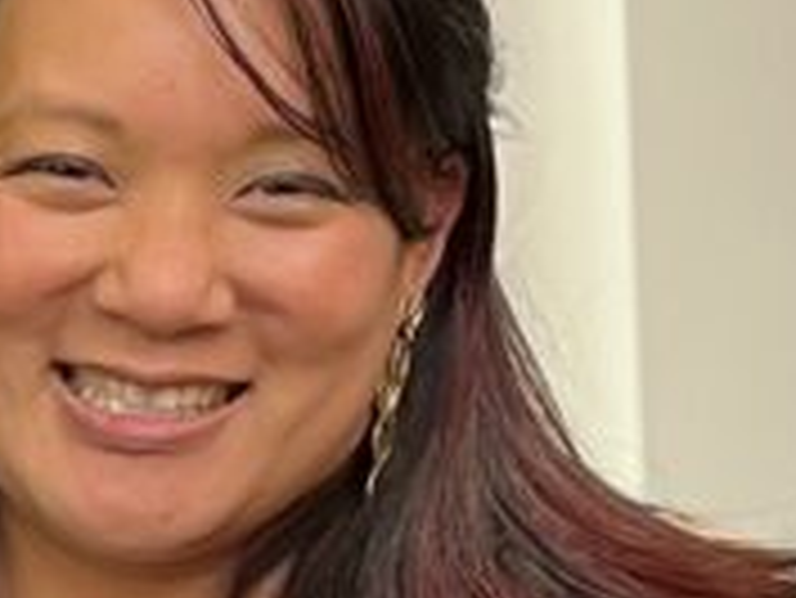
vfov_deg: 7.9
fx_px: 4326
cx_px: -1408
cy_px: 459
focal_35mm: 188
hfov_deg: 9.0
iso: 160
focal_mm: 5.1
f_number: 1.6
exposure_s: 1/41
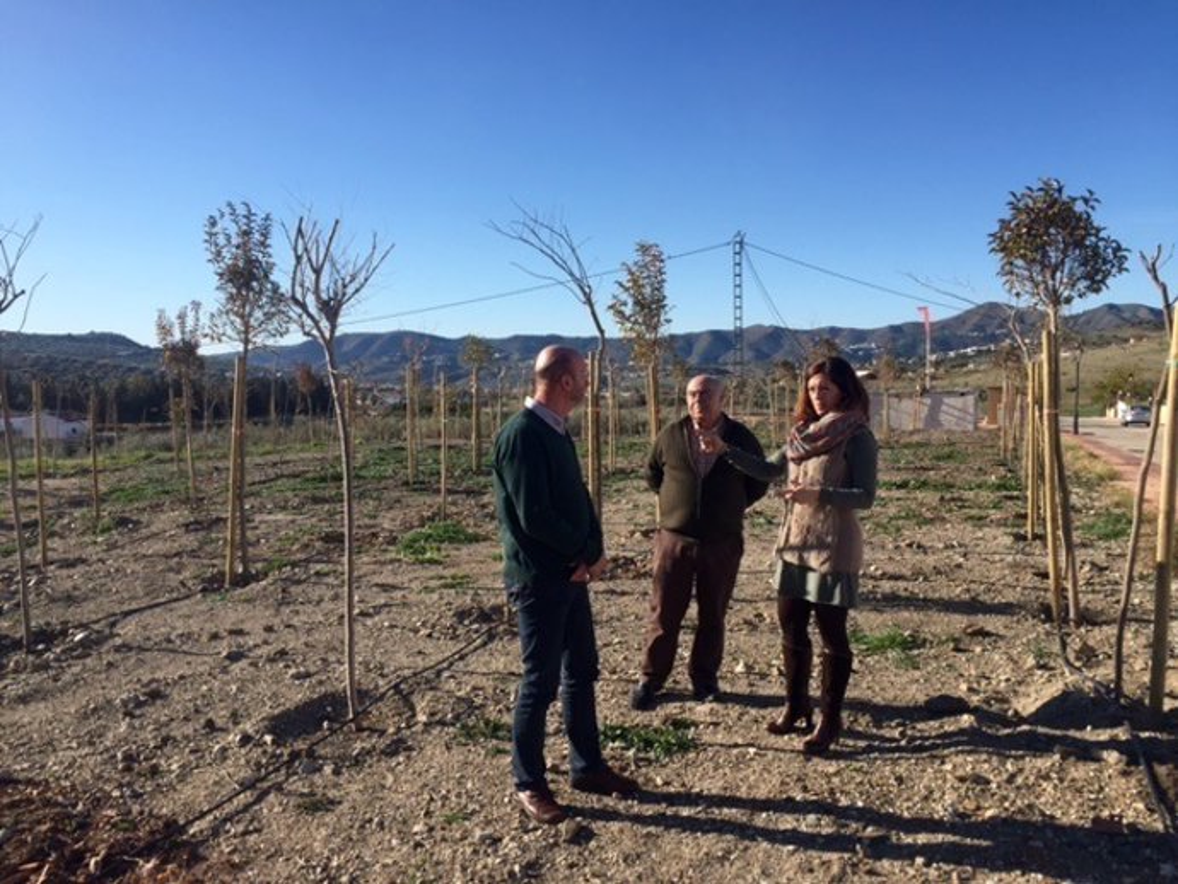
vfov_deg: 48.3
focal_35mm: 29
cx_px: 589
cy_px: 442
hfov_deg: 61.6
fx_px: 987
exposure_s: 1/1647
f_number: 2.2
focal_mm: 4.15
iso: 32
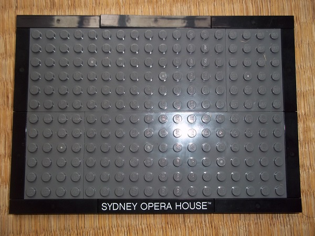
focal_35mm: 36
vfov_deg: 39.7
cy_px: 118
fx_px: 328
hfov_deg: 51.4
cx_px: 158
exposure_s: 1/30
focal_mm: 6.5
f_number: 3.1
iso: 80
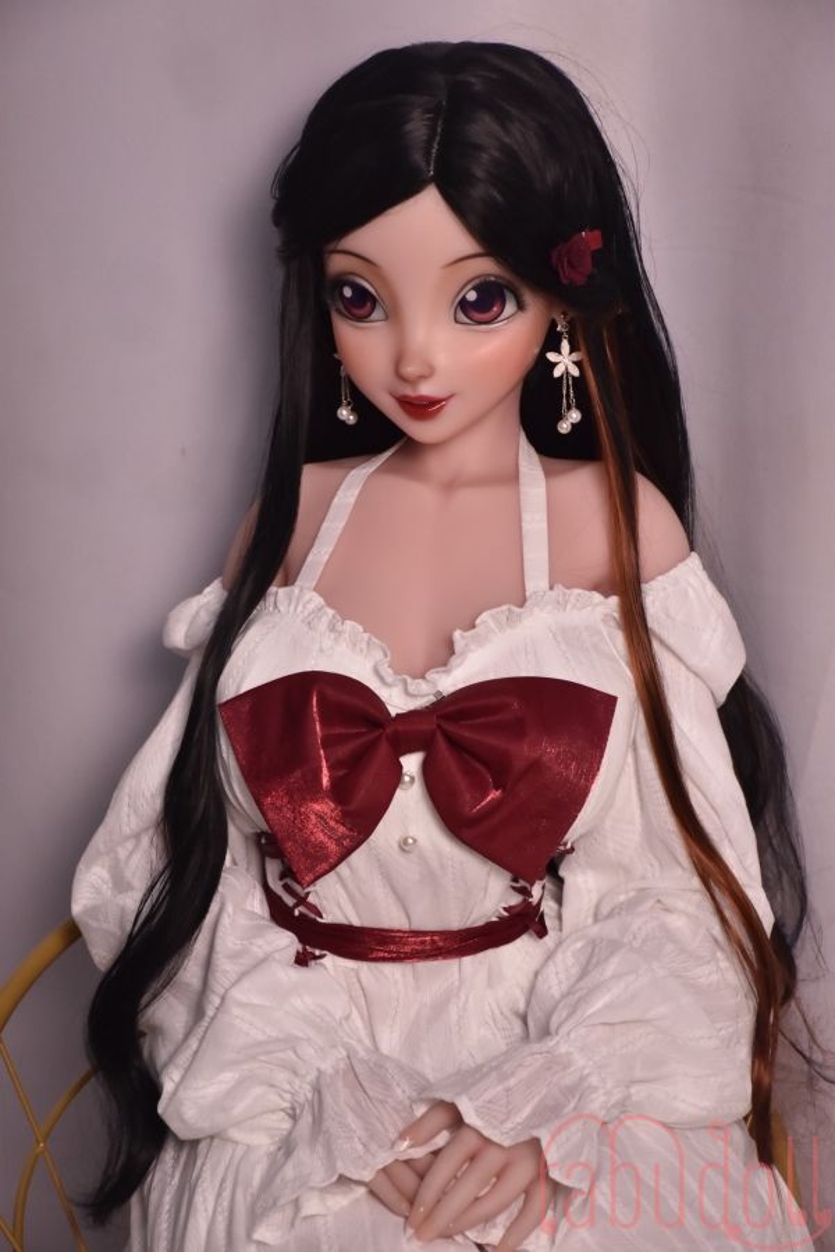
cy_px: 626
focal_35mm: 99
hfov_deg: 13.8
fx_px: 3444
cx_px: 418
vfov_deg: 20.6
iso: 1000
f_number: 5.6
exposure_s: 1/160
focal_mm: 66
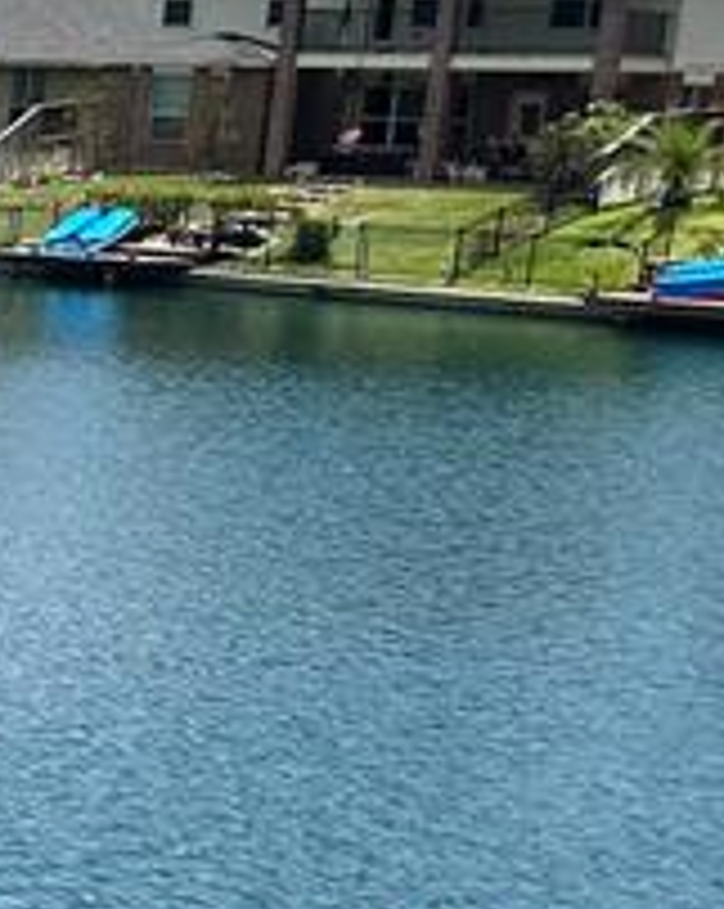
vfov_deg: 16.1
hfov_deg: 10.2
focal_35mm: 119
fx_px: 3195
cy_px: 747
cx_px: -1286
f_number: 1.78
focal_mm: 6.86
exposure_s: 1/4762
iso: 80
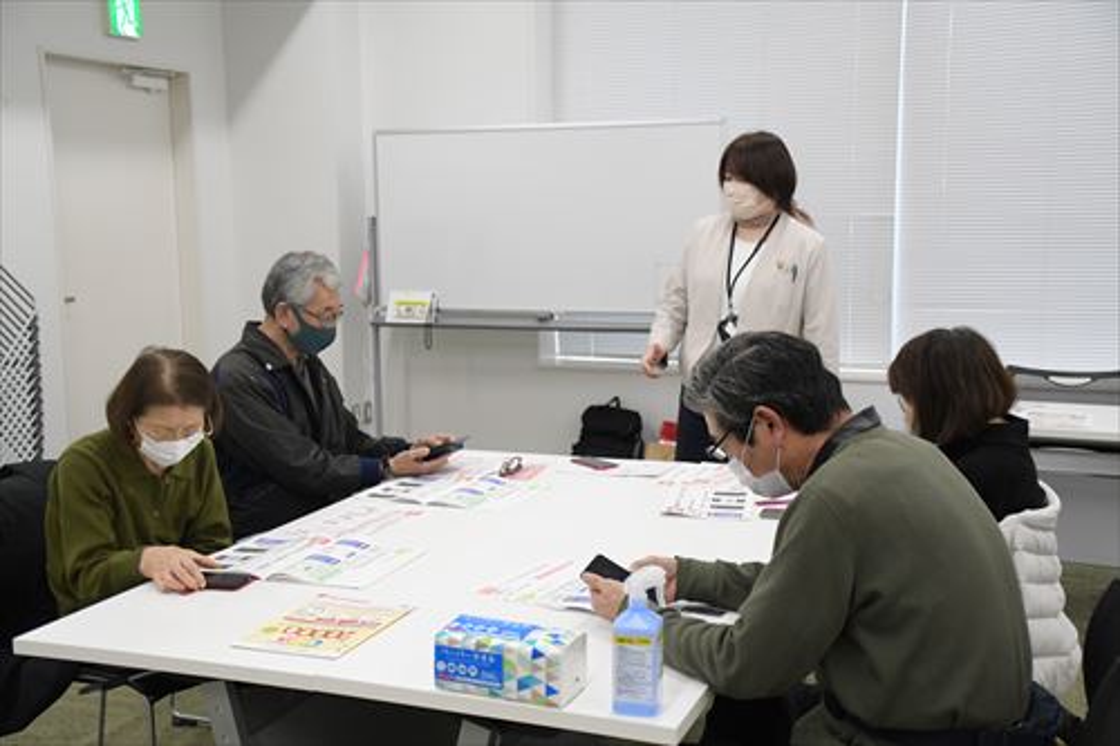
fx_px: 1306
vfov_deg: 31.9
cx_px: 560
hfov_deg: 46.4
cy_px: 373
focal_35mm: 42
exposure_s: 1/400
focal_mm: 28
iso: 2500
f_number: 4.5
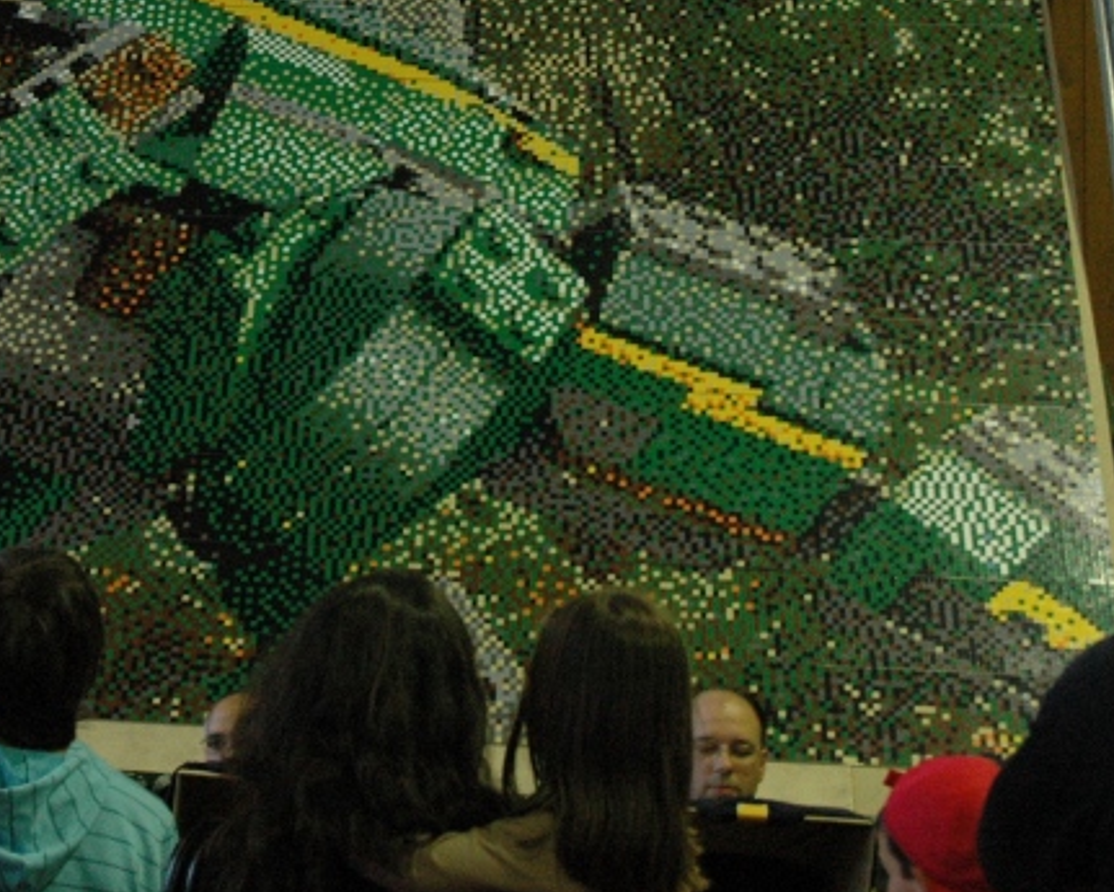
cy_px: 44
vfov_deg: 16.8
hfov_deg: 20.8
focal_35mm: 90
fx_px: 2972
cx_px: 129
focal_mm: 27
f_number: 5.6
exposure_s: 1/20
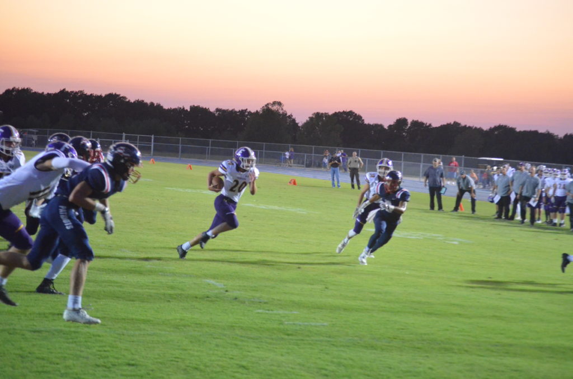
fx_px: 1477
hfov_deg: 22.0
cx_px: 286
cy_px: 190
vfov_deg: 14.6
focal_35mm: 93
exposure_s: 1/320
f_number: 4.5
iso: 6400
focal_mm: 62
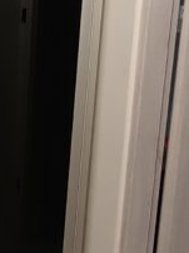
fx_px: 481
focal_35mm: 66
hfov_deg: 19.3
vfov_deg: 29.3
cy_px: 95
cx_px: -96
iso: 200
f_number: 2.2
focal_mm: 1.42
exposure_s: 1/25
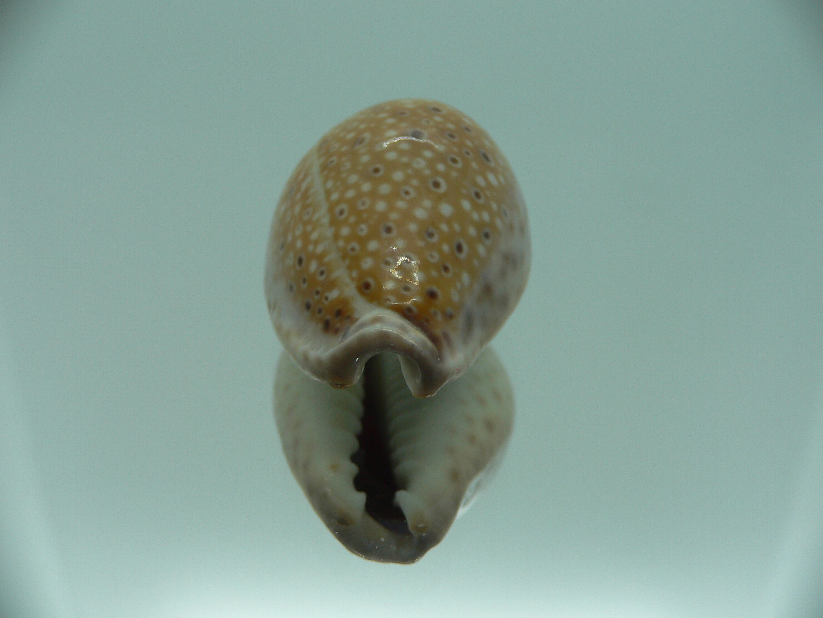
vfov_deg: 40.7
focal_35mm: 35
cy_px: 309
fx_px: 832
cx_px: 412
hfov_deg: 52.6
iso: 80
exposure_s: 1/80
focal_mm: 4.6
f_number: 2.8
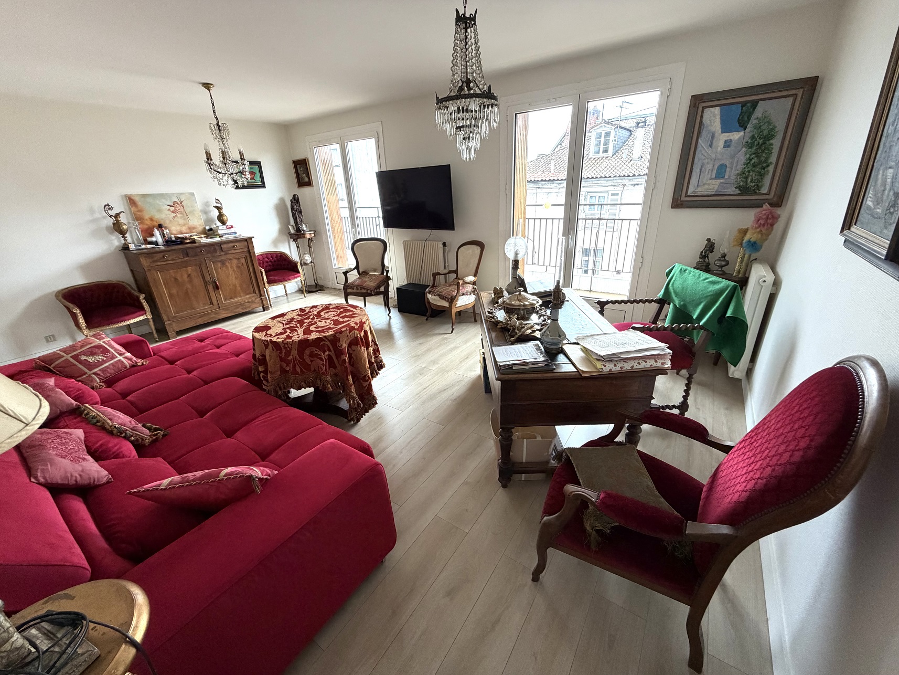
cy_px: 338
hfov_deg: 102.1
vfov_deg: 85.7
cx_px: 450
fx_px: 364
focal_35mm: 14
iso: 320
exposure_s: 1/118
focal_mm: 2.22
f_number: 2.2
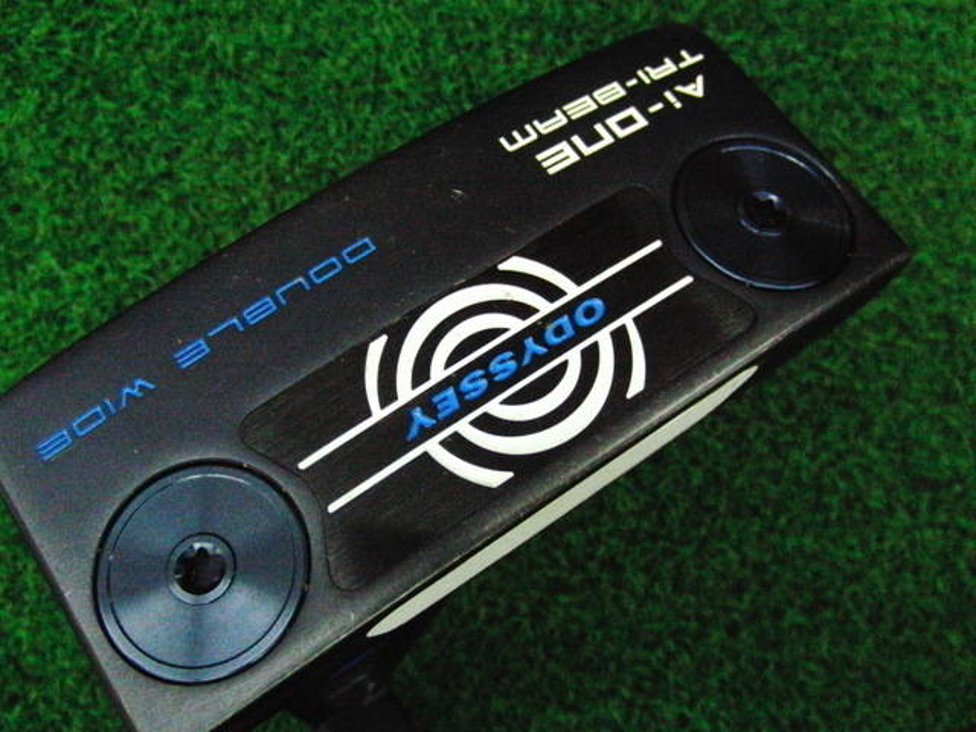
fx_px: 1043
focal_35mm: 37
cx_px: 488
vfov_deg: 38.7
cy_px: 366
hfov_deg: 50.1
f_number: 3.6
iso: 3200
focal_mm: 6.42
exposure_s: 1/500
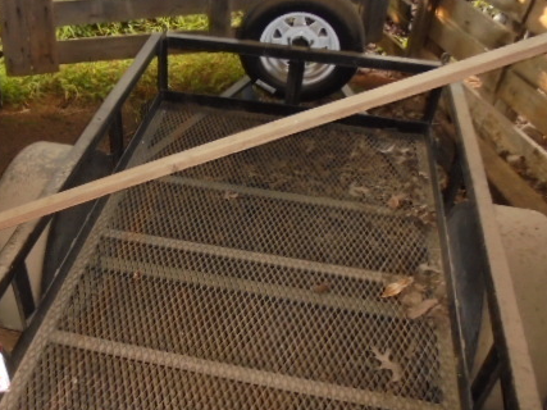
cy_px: 247
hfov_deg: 46.8
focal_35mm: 39
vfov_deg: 36.7
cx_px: 167
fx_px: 616
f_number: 3.5
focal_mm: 4.6
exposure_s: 1/30
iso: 400
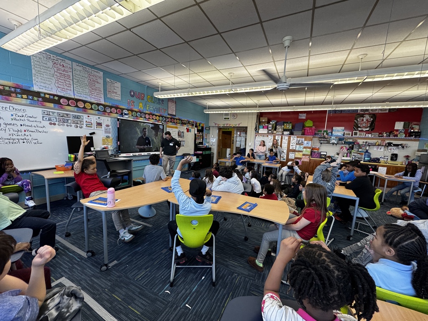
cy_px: 160
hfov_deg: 102.1
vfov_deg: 85.7
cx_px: 214
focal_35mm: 14
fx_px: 173
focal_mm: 2.22
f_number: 2.2
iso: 200
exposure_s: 1/120
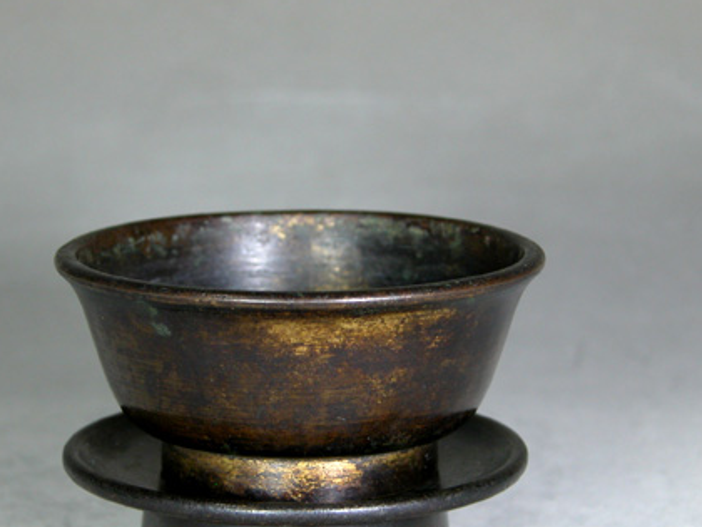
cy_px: 332
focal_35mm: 132
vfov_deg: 11.2
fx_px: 2677
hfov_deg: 14.9
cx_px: 309
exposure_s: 1/20.2
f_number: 3.5
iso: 100
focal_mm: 22.3
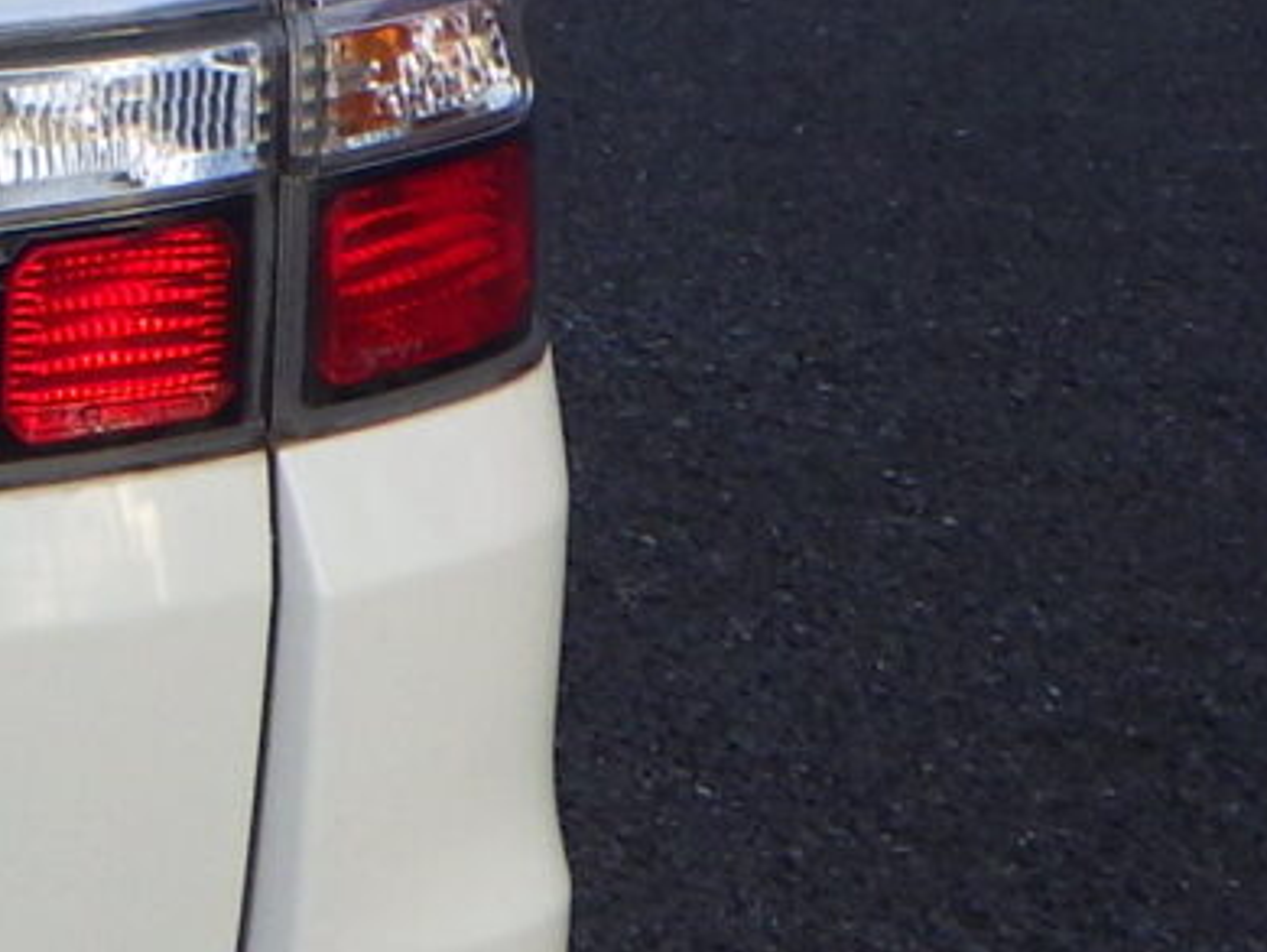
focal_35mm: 147
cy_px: -318
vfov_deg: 9.9
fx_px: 5384
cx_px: -1563
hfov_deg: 11.5
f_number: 4.2
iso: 125
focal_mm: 5
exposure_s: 1/250
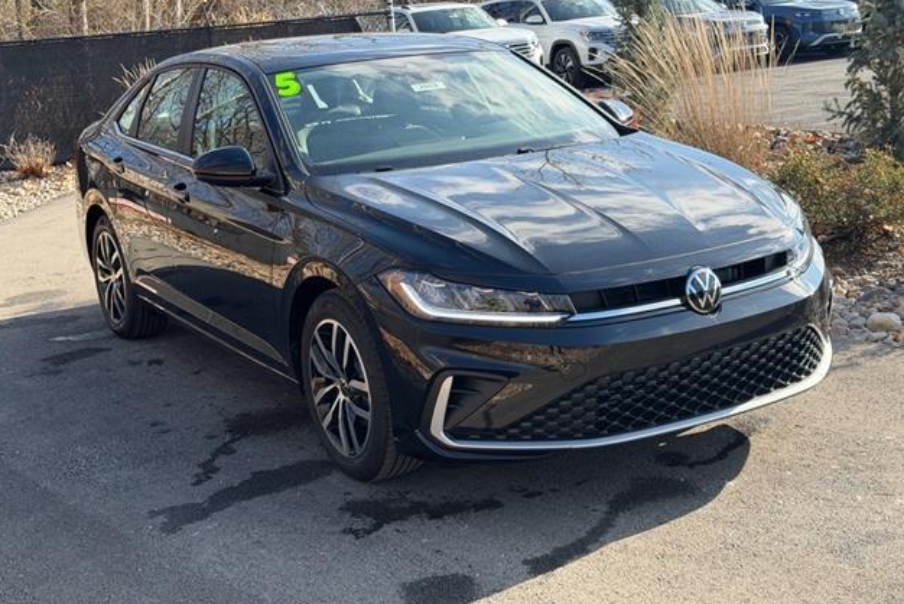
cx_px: 446
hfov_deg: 38.9
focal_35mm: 51
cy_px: 272
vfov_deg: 26.5
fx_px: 1281
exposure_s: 1/1642
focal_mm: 6.76
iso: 80
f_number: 1.78
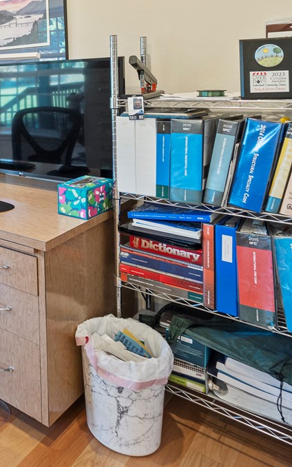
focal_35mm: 35
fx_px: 445
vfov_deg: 52.4
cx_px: -121
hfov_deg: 27.6
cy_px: 105
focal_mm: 7
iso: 100
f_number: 4
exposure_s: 1/3
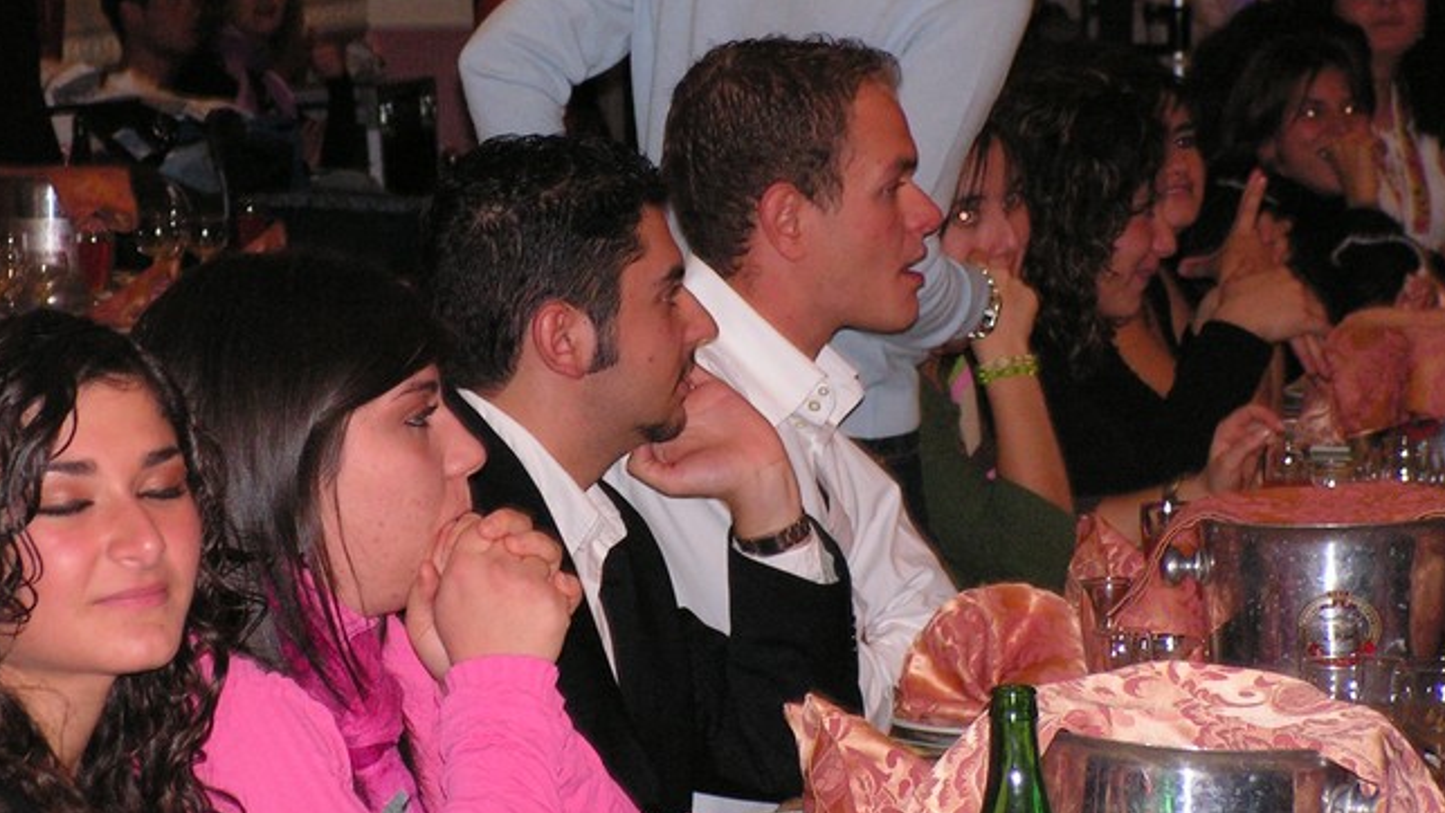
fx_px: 6132
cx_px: 598
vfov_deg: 7.6
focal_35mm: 160
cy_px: 418
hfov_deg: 13.4
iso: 200
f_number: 3.4
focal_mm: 19.8
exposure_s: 1/125
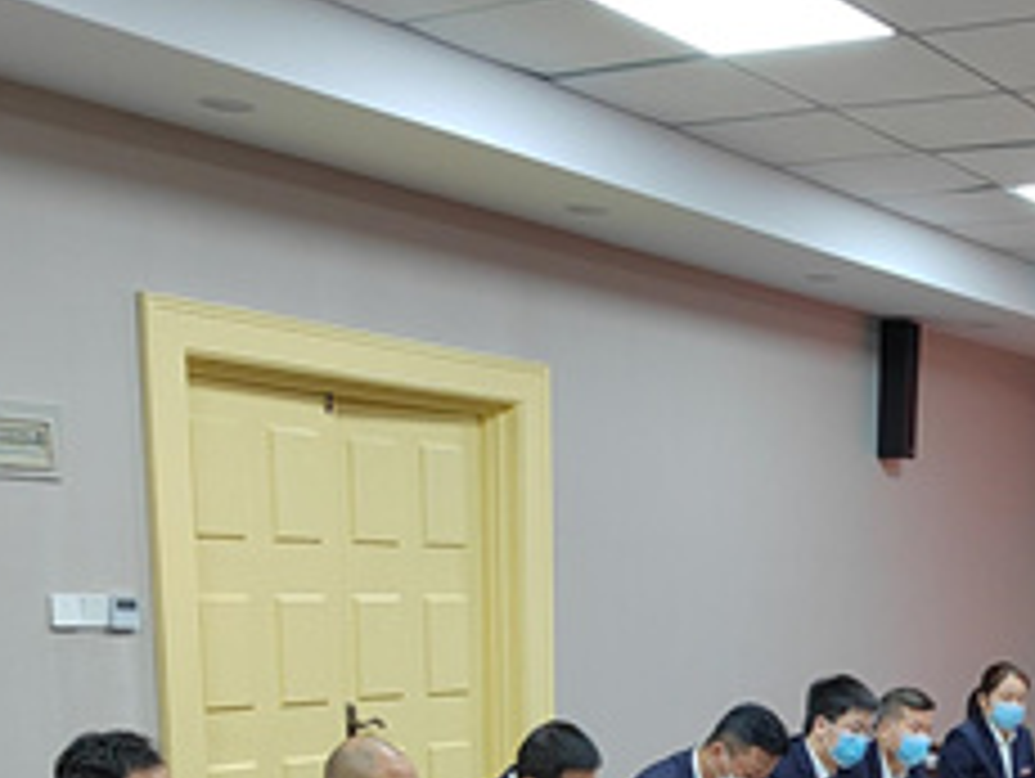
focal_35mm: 60
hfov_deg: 30.7
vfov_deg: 22.8
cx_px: 927
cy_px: 890
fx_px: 1796
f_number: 1.9
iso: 822
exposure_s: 1/50
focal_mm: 5.52
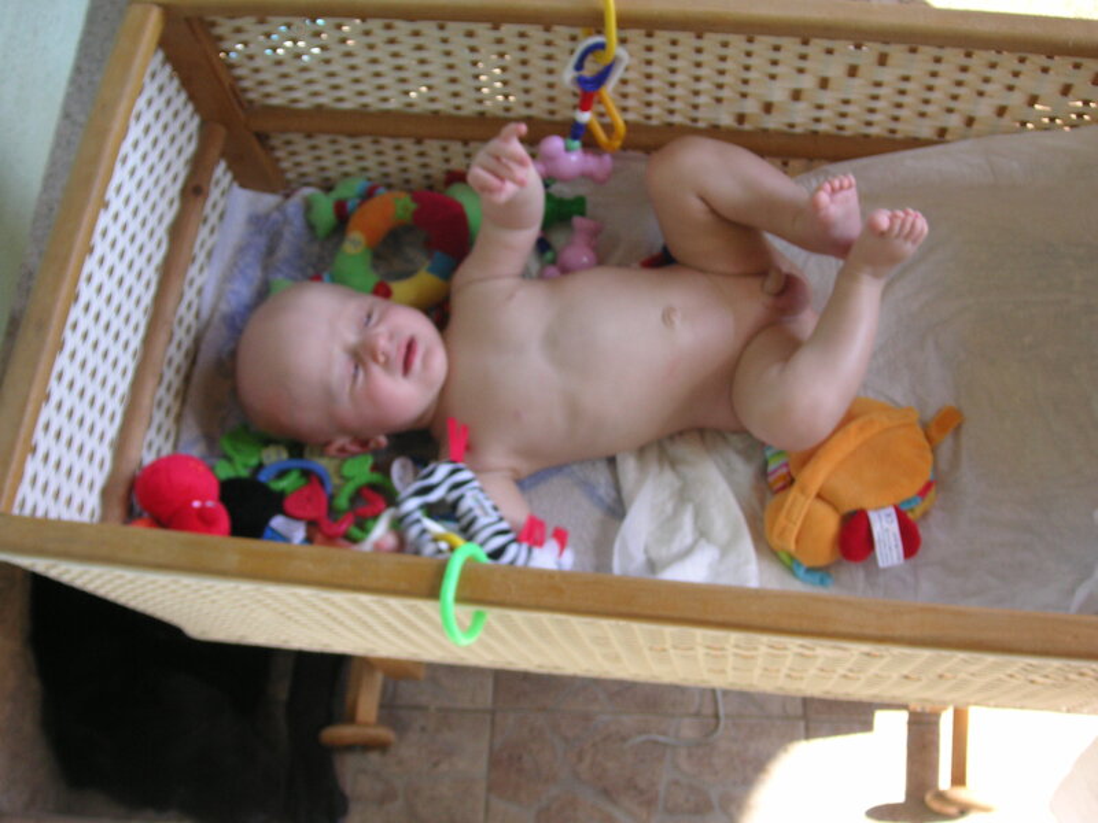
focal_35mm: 44
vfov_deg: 32.9
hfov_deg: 42.9
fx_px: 1396
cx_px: 549
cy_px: 412
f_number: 3.1
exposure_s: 1/180
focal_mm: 7.3
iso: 50
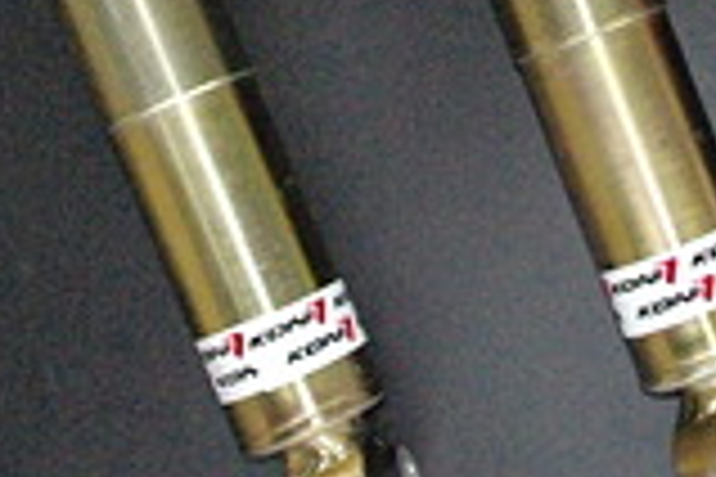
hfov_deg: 17.9
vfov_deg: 11.8
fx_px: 2247
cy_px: -140
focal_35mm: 113
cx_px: 608
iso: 3200
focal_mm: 24.38
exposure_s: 1/45
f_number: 6.7
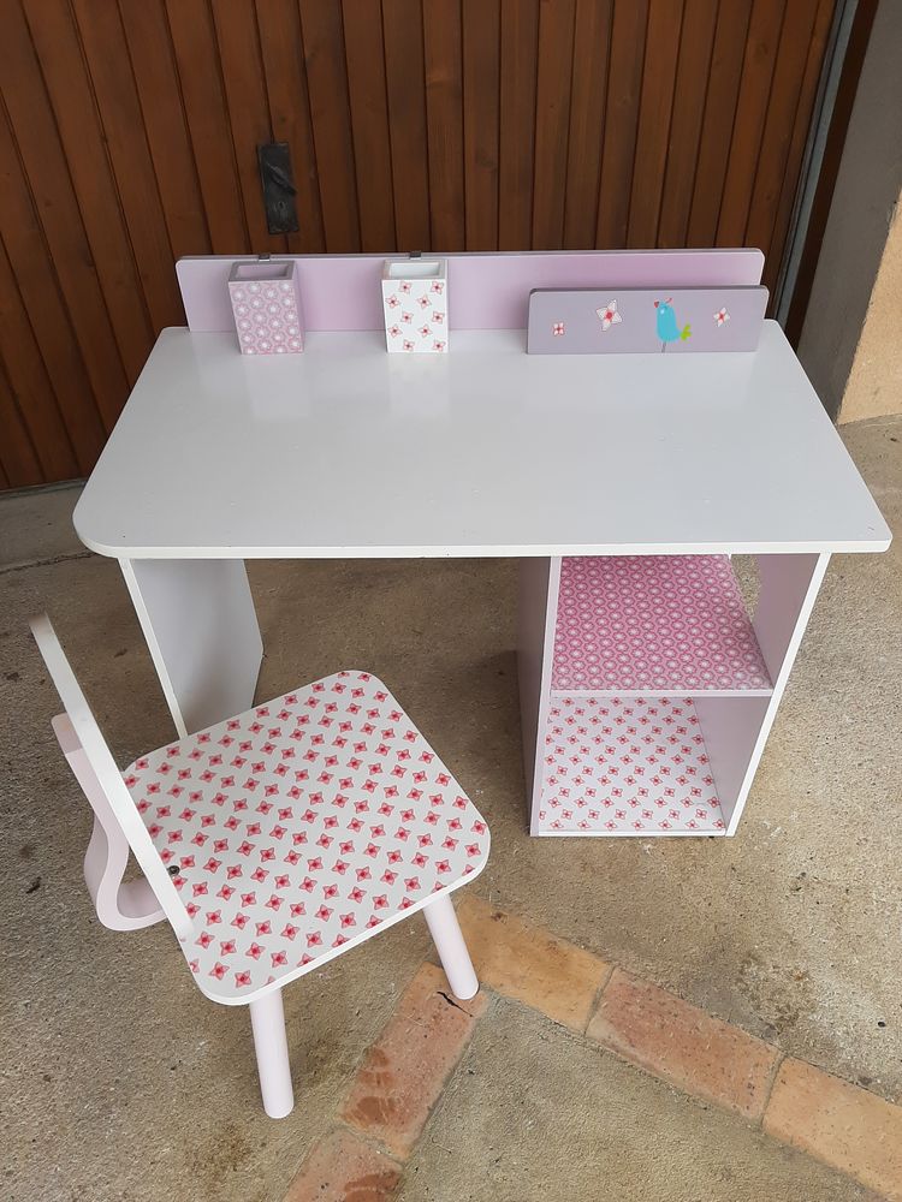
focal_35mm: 26
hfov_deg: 53.1
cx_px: 451
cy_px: 601
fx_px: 903
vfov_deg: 67.3
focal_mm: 3.93
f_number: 1.7
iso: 40
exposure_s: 1/369
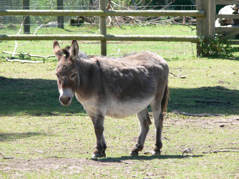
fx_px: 2900
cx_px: 120
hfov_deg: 4.7
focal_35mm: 420
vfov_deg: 3.5
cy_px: 90
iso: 80
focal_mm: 88.8
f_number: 5.6
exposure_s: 1/100
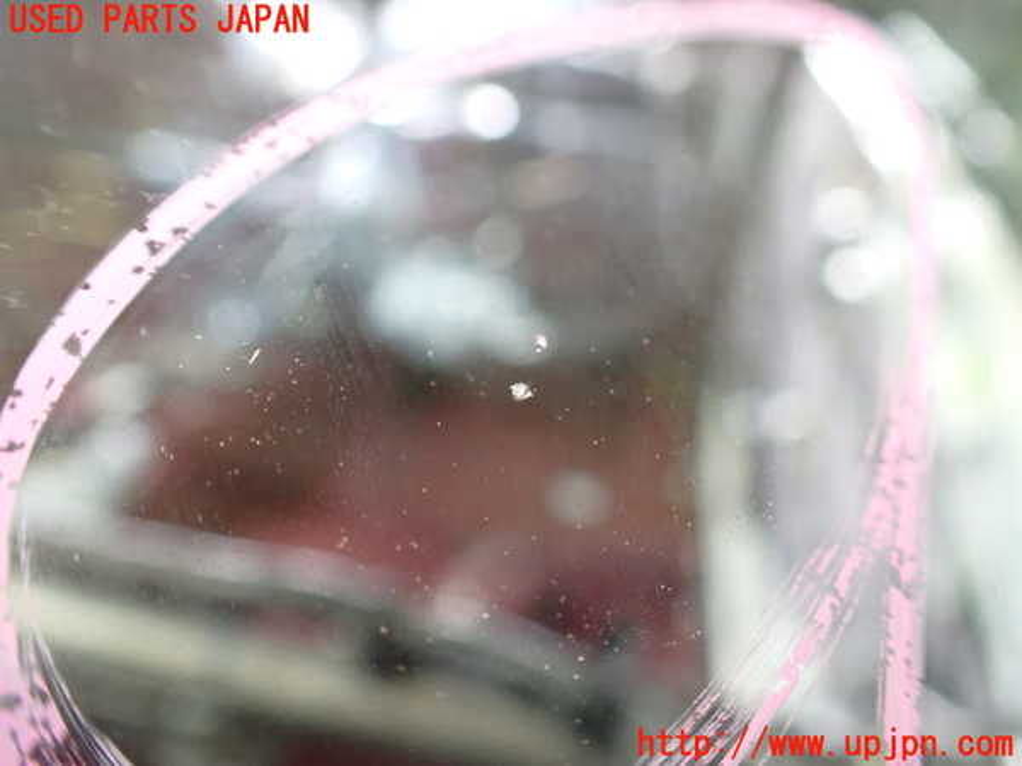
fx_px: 886
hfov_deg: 60.0
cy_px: 383
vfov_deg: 46.8
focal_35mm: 30
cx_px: 511
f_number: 2.3
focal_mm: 5.4
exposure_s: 1/80
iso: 800
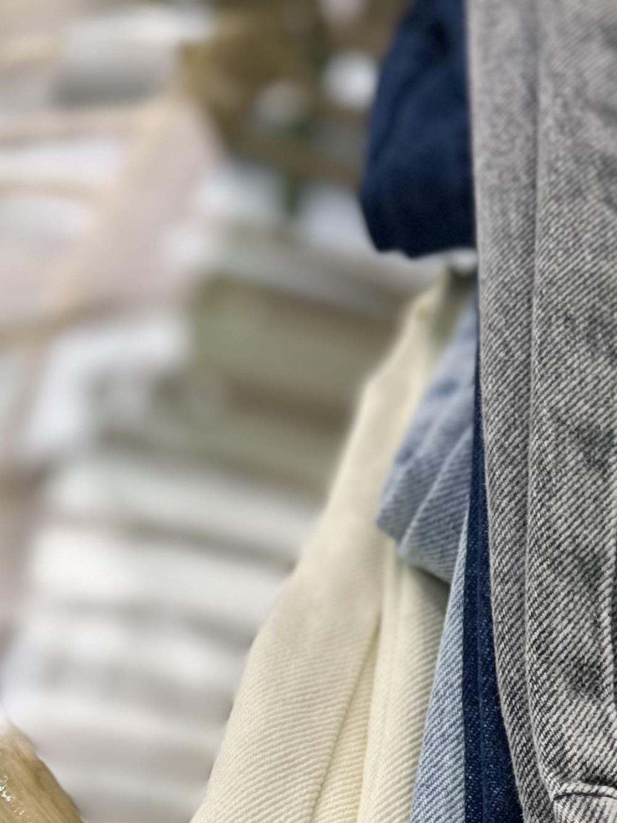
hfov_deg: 19.2
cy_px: 1068
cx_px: 714
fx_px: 1735
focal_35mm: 73
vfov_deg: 23.6
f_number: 1.78
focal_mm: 6.86
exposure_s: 1/100
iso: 100
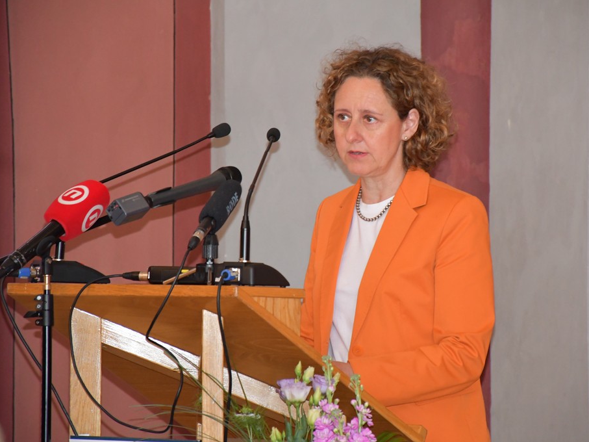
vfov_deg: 6.5
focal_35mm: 228
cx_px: 320
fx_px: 3879
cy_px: 221
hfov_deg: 8.7
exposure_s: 1/60
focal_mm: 140
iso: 3200
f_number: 5.6
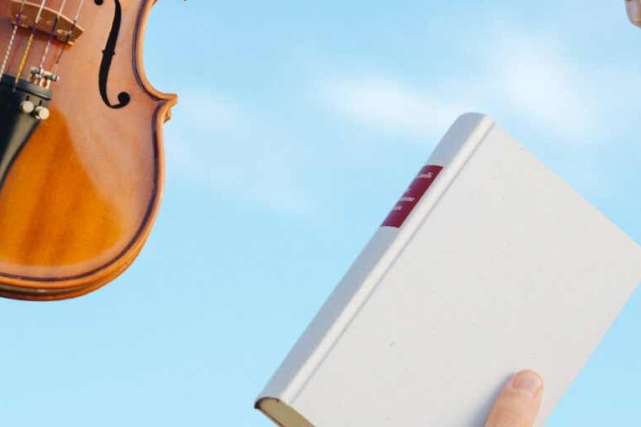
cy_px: -20
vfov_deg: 8.9
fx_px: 2724
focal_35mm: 153
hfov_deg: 13.4
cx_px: 357
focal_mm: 80
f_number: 6.8
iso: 200
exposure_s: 1/250
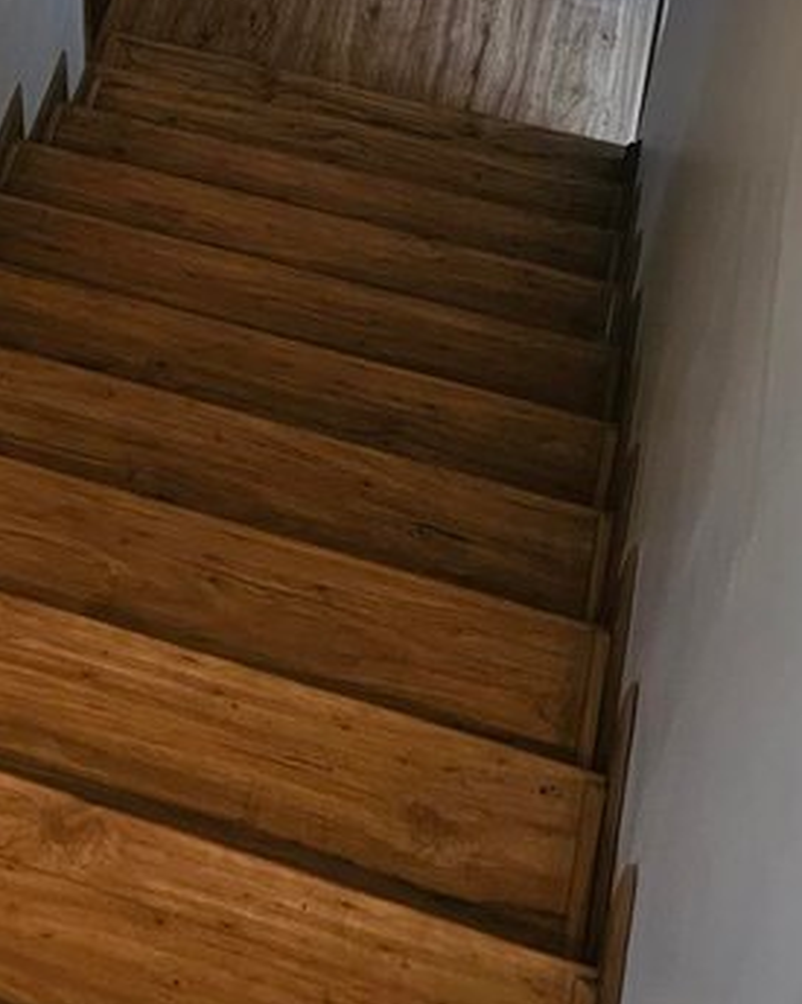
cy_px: -25
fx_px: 2197
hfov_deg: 20.1
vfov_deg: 24.4
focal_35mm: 74
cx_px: 19
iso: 1000
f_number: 1.7
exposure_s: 1/24
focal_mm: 6.3
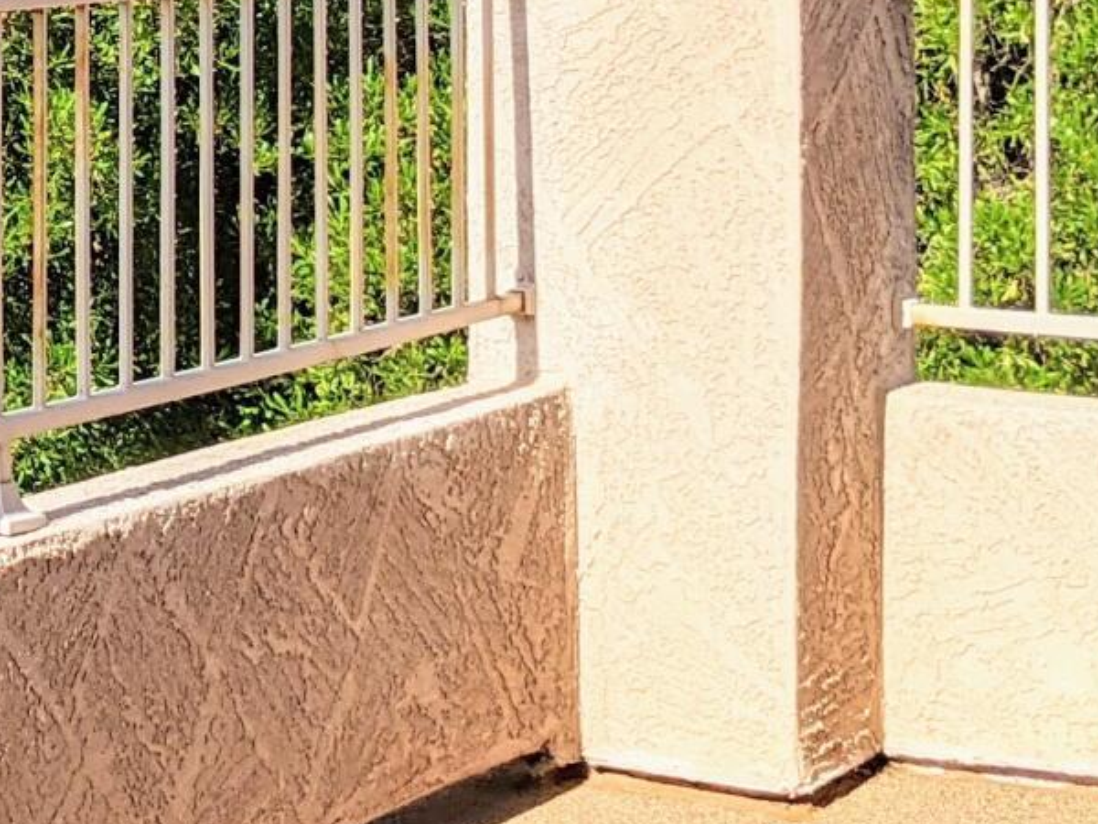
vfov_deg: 10.7
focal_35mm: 135
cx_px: -498
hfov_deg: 13.8
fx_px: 4282
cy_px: -269
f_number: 1.73
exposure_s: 1/3906
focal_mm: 4.38
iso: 50
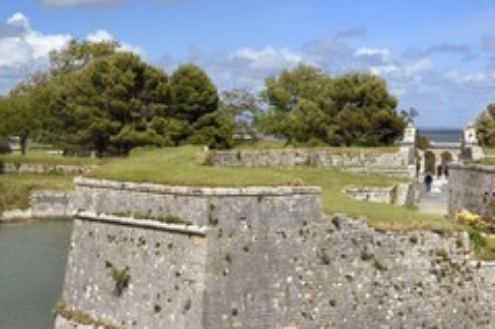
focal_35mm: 74
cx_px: 179
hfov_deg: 27.2
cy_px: 219
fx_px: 1017
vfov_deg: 18.3
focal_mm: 42
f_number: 9
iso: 200
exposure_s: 1/500
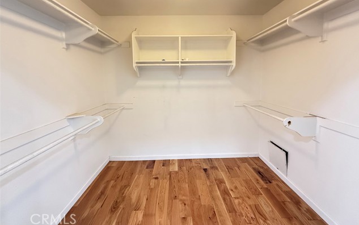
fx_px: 147
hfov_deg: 101.4
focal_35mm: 15
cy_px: 91
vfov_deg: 74.1
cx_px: 181
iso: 640
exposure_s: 1/60
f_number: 2.2
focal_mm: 2.22
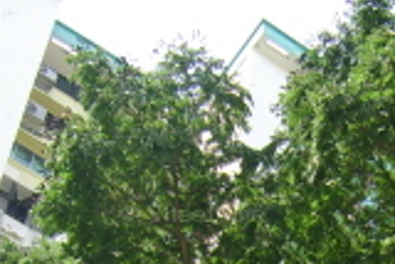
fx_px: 1373
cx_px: 306
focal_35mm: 125
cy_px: 464
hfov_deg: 16.3
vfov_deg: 10.4
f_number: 2.8
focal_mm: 5.95
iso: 50
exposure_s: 1/500
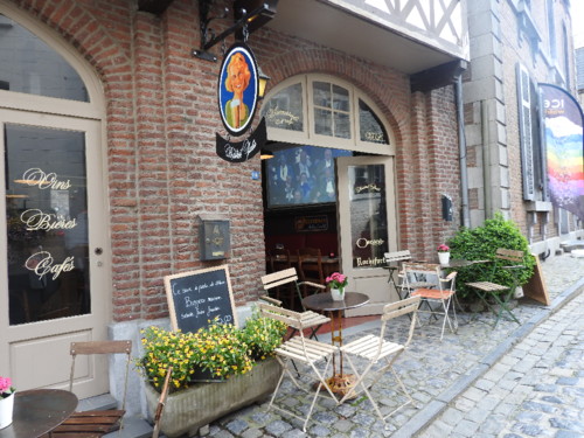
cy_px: 219
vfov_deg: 56.8
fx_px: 405
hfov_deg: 71.6
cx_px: 292
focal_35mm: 24
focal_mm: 4.3
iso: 100
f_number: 3.3
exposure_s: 1/60
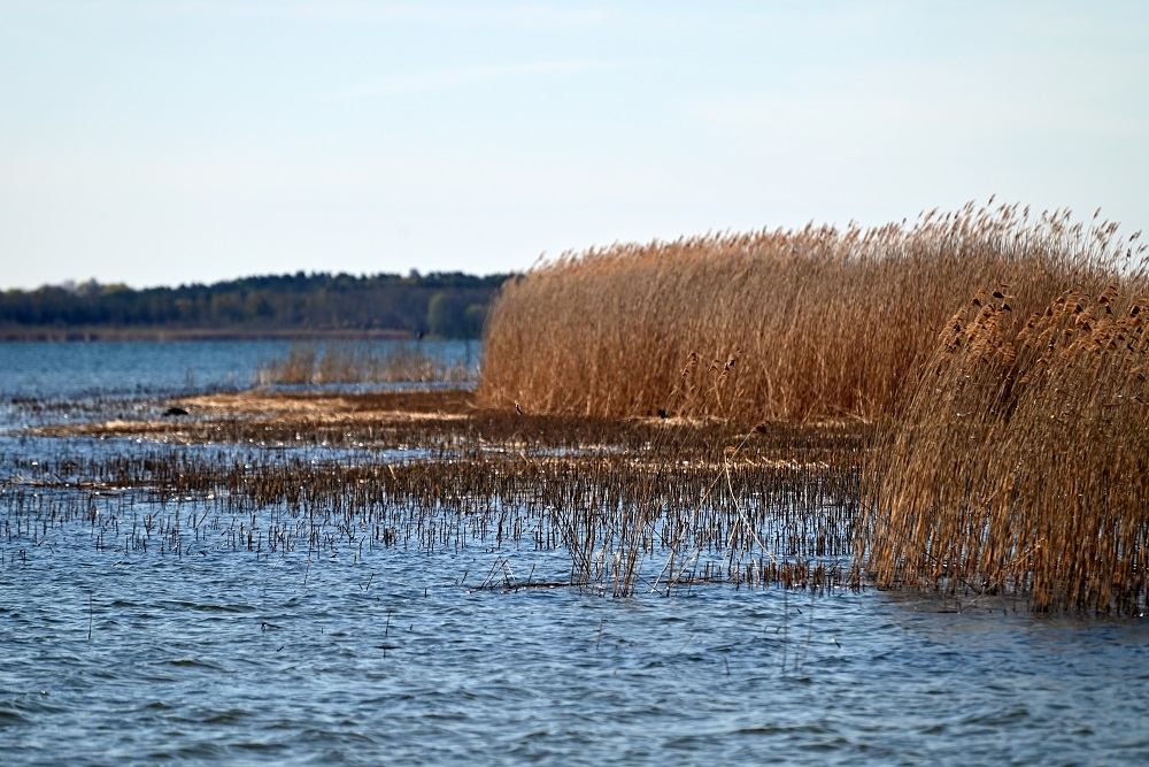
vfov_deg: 4.6
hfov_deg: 6.9
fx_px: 9576
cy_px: 384
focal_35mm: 300
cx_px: 574
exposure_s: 1/1000
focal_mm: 300
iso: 160
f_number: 5.6
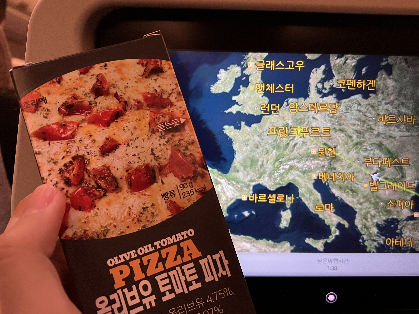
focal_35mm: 29
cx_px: 228
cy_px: 147
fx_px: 351
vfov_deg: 48.2
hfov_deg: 61.6
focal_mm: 5.7
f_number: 1.5
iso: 400
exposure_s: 1/54
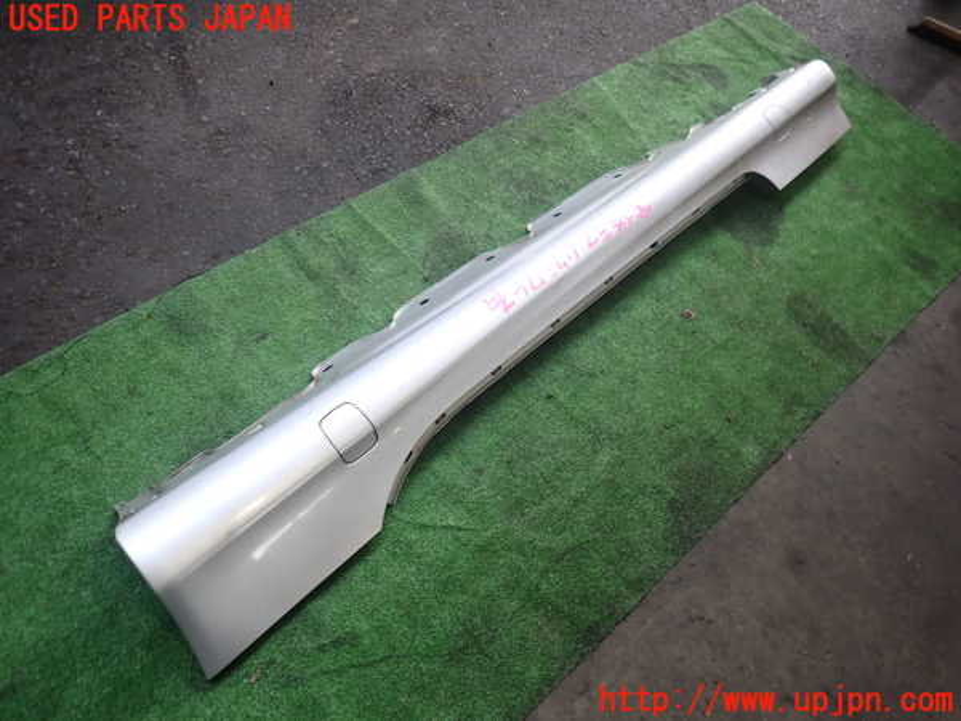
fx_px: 694
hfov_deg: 69.4
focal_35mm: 25
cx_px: 480
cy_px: 360
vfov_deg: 54.9
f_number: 2
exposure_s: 1/125
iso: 125
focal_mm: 4.5
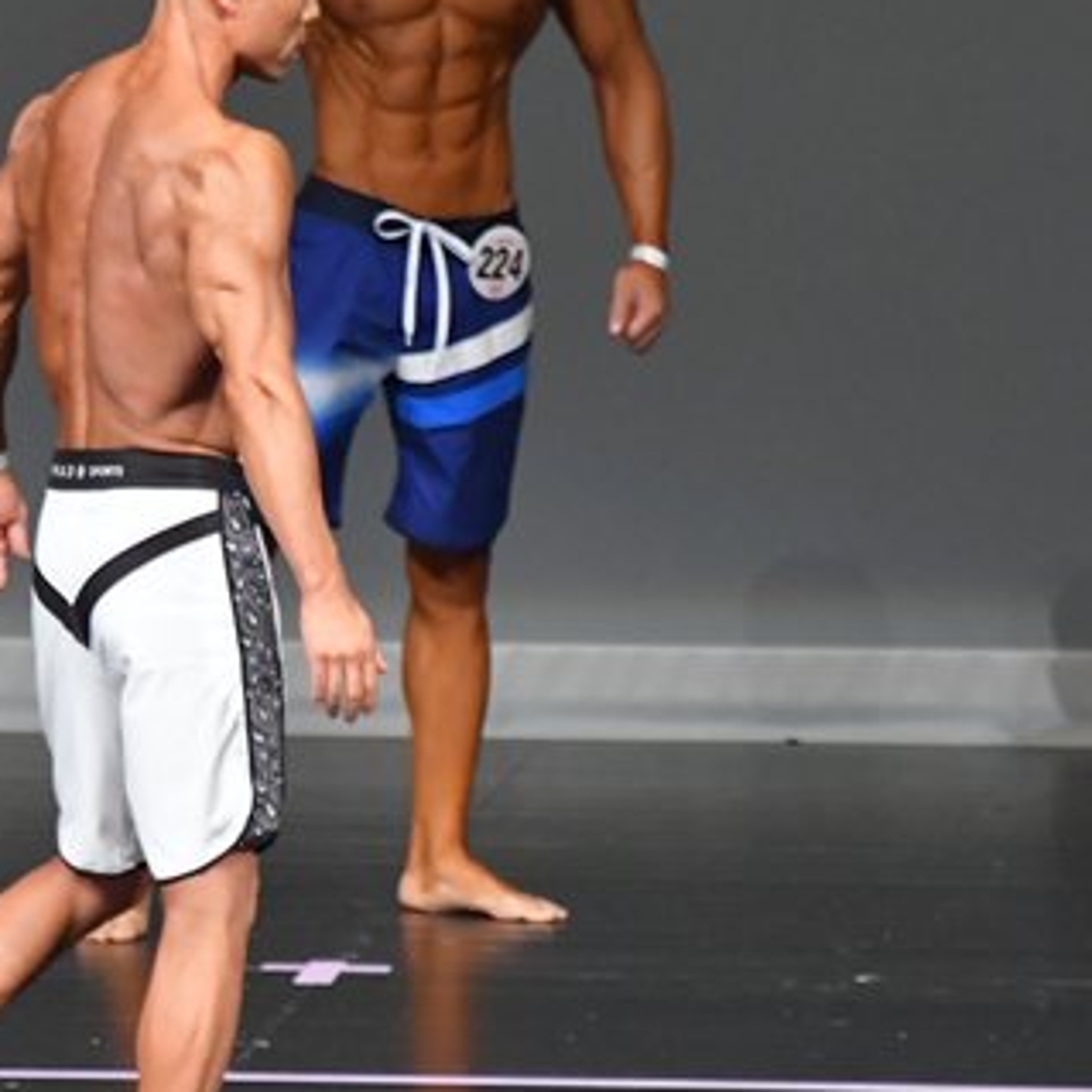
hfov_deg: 2.5
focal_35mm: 711
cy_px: 572
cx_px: 152
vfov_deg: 2.5
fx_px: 25376
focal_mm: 230
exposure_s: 1/400
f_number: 5.6
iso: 5000
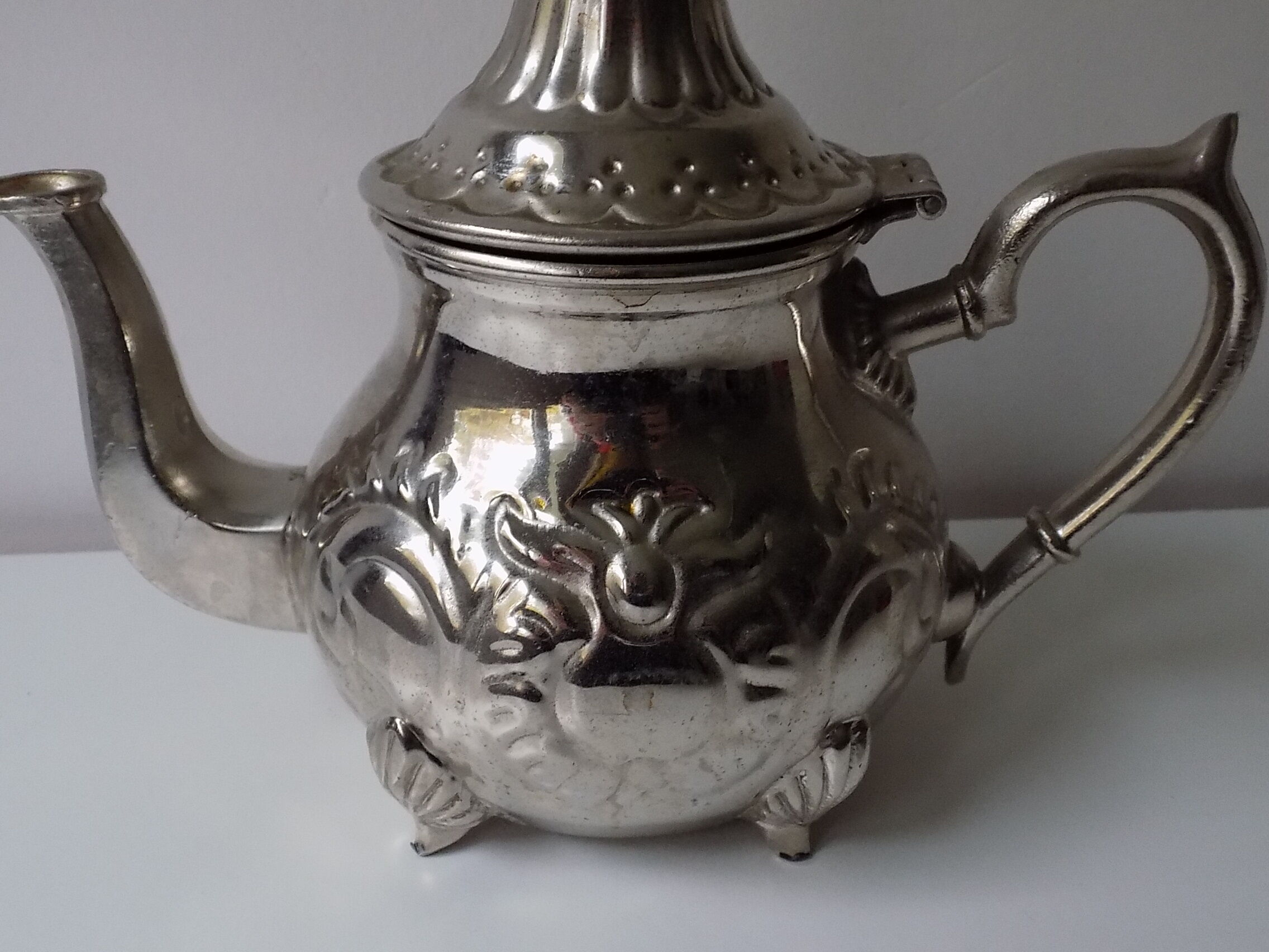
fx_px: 1356
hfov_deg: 50.1
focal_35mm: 37
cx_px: 634
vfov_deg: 38.7
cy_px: 476
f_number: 3.5
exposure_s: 1/25
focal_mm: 6.6
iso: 400
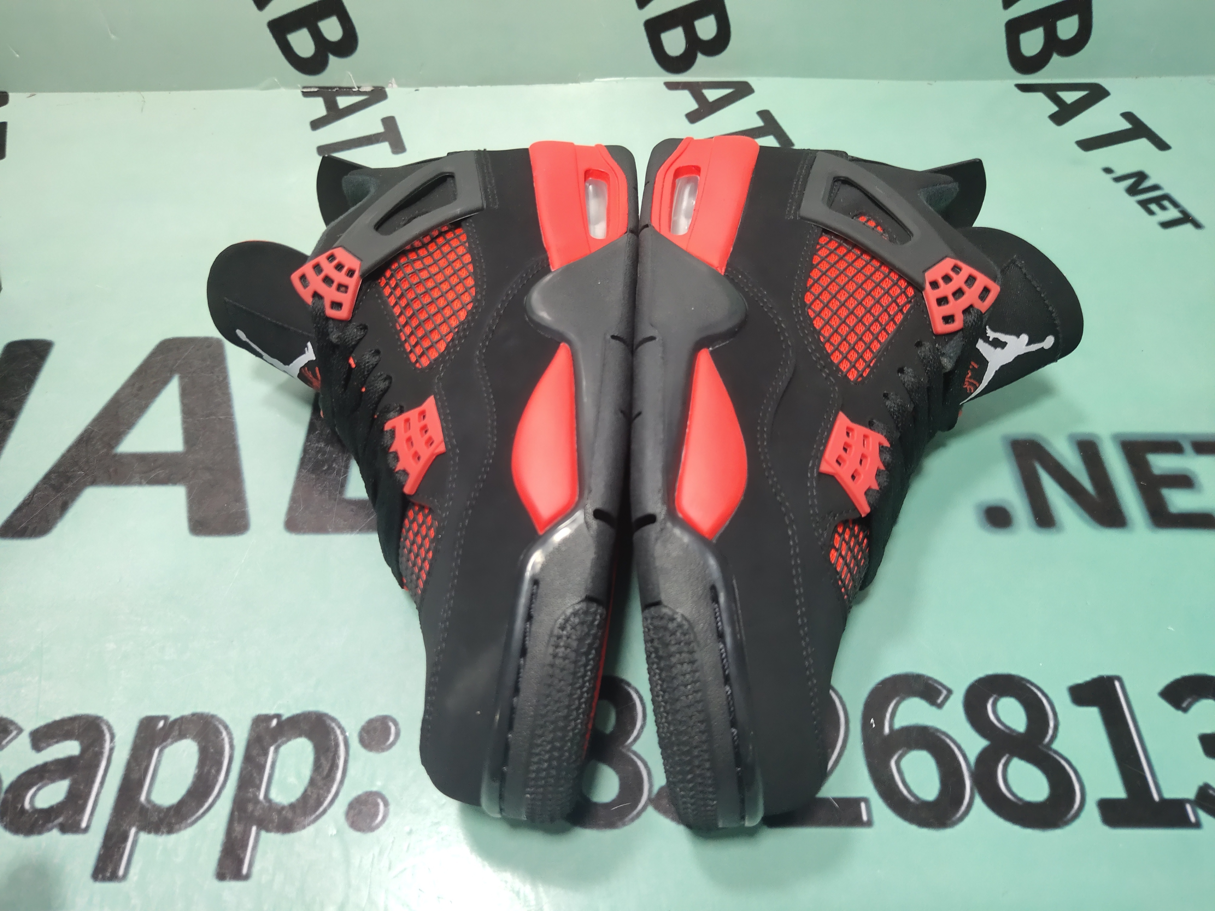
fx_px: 1053
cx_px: 608
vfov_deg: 46.8
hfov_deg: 60.0
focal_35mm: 30
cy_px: 456
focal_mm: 4.35
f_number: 1.79
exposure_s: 1/100
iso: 205
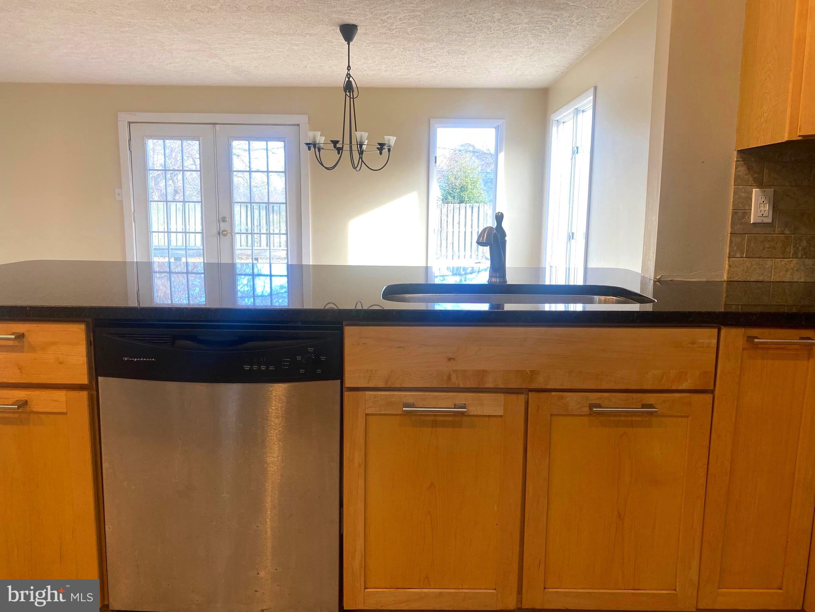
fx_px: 612
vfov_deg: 53.1
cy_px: 306
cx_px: 408
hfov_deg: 67.3
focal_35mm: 26
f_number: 1.8
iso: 50
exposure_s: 1/120
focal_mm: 4.25
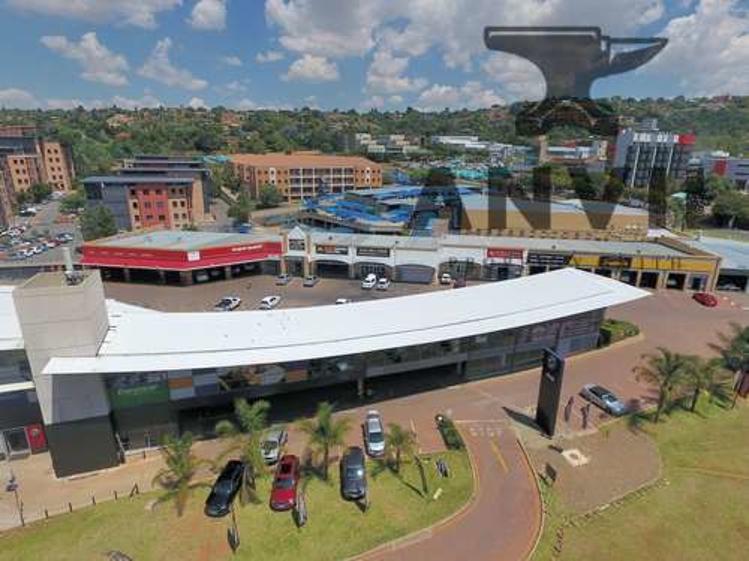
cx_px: 374
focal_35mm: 20
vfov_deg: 66.0
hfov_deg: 81.7
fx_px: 433
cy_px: 280
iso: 100
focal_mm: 3.61
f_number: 2.8
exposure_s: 1/1818
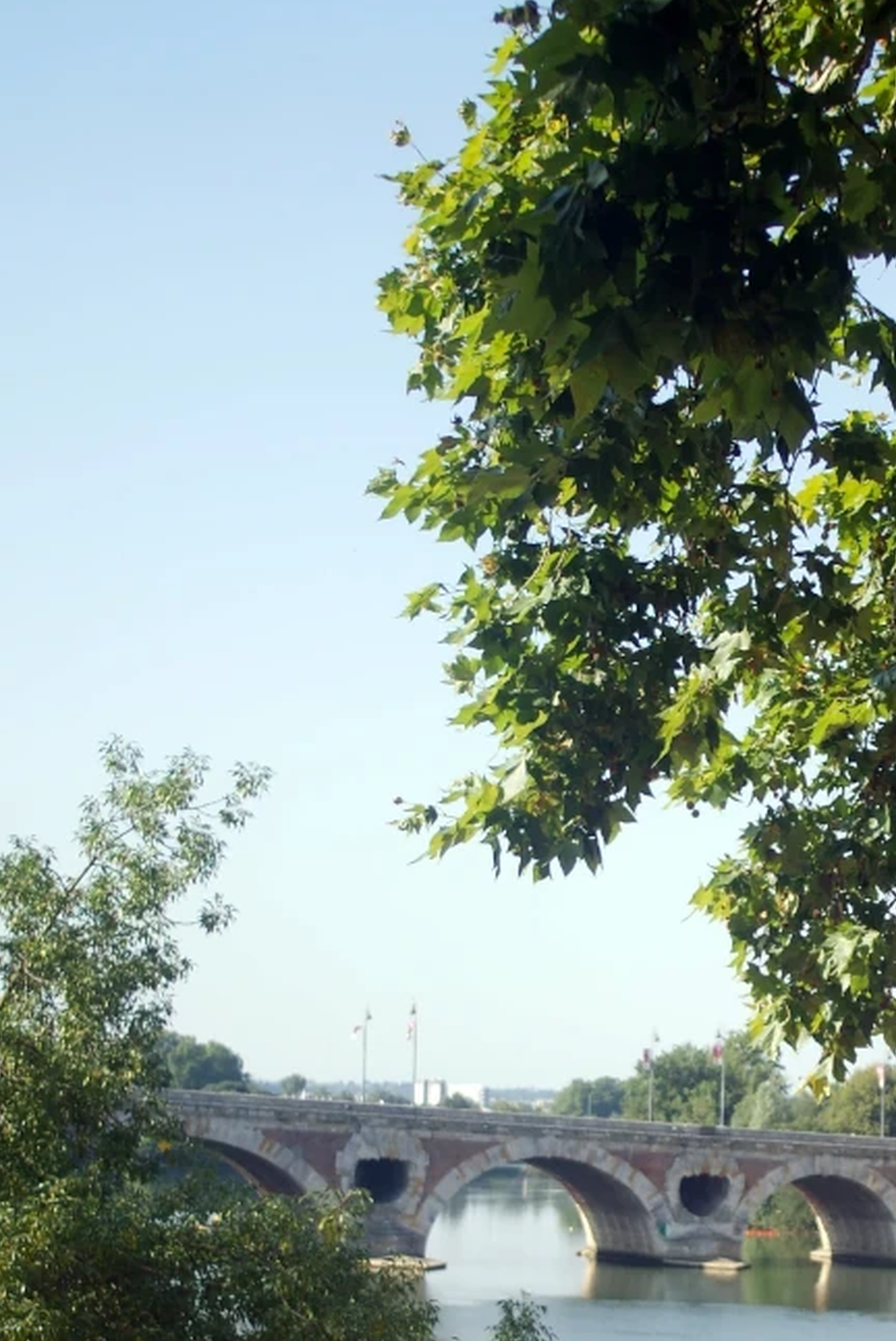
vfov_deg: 25.7
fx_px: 2906
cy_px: 967
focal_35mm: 78
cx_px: 766
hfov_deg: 17.3
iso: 100
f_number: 2.8
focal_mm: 28
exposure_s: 1/640
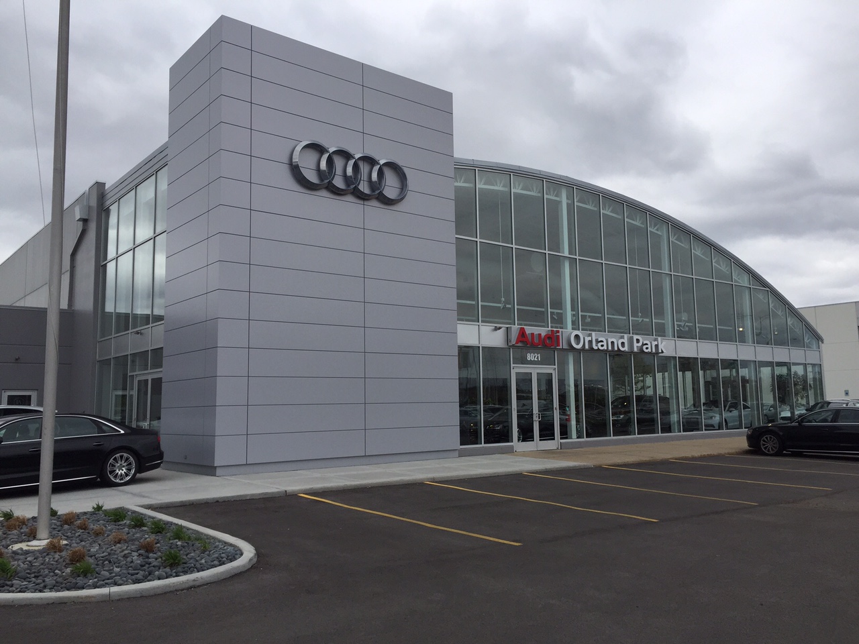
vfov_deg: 48.2
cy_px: 322
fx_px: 720
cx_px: 430
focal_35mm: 29
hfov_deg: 61.7
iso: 32
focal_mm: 4.15
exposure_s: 1/2198
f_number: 2.2
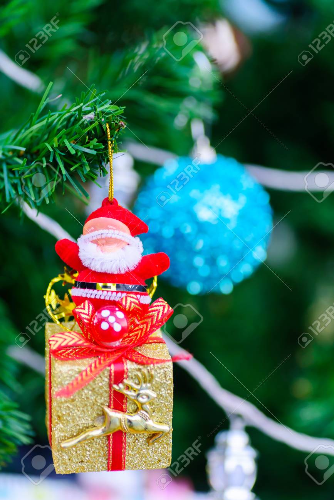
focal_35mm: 90
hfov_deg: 15.2
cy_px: 250
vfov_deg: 22.6
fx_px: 1252
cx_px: 167
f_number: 3.2
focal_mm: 90
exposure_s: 1/100
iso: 800
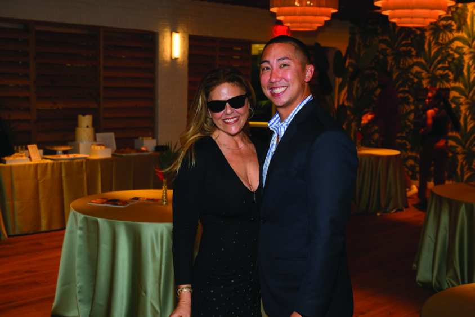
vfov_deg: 29.3
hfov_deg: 42.7
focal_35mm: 46
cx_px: 238
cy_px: 158
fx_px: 607
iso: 1000
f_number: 5
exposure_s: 1/50
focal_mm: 46
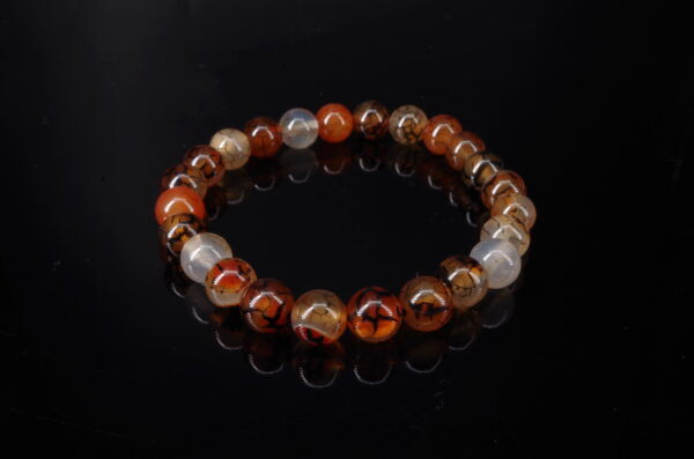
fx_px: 750
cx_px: 347
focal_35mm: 39
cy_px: 230
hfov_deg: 49.7
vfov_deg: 34.0
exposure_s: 1
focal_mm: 26.25
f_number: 4
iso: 100
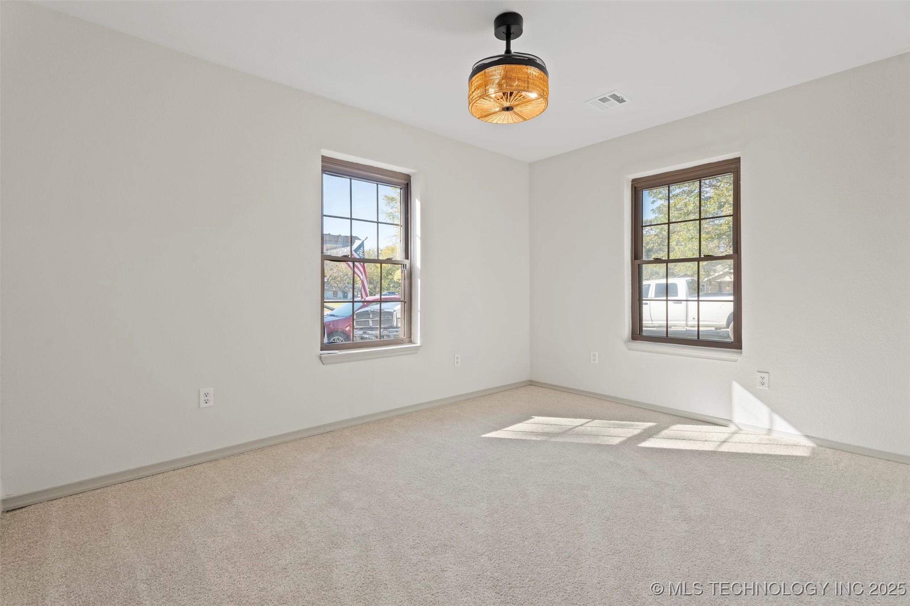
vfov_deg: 73.7
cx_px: 455
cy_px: 303
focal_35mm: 16
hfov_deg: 96.7
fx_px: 404
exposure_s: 1/5
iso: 200
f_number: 9
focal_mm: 16
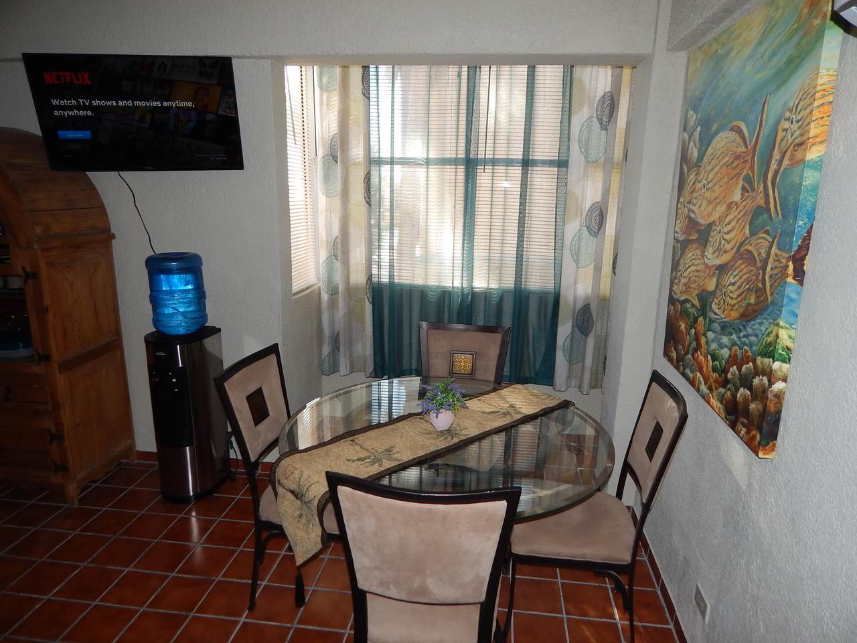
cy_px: 322
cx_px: 428
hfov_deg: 73.9
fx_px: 569
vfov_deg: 58.9
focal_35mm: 23
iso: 125
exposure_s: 1/125
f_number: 3
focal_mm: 4
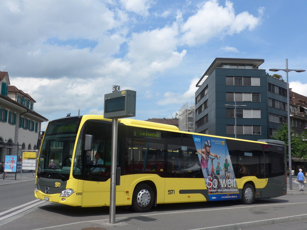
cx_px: 154
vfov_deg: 35.1
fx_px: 364
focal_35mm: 41
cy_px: 115
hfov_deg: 45.8
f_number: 2.8
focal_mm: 8.4
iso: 80
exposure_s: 1/2000
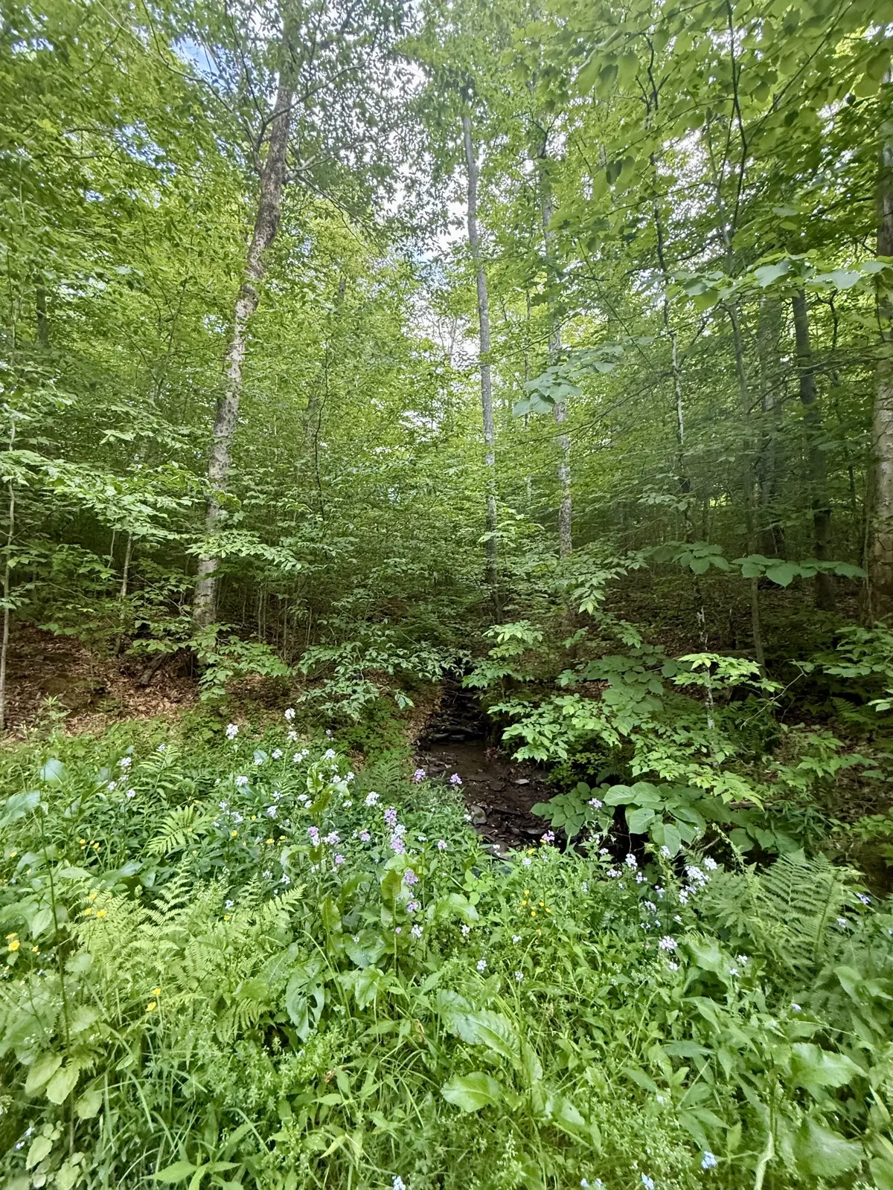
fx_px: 482
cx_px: 446
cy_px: 595
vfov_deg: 102.1
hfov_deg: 85.7
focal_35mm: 14
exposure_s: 1/99
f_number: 2.2
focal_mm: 2.22
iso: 200
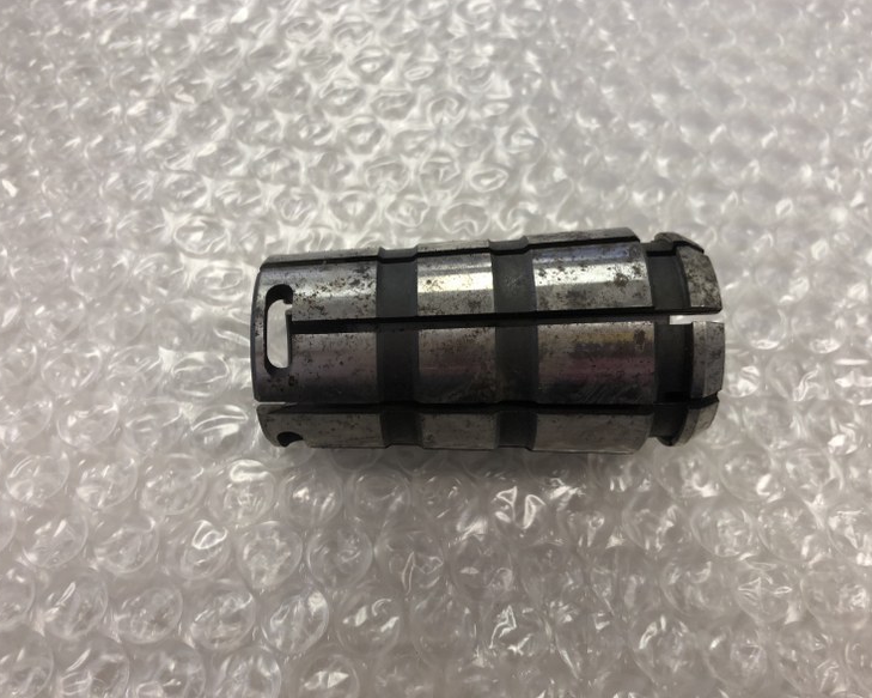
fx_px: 774
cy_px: 348
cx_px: 462
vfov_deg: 48.5
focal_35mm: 30
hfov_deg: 58.7
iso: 32
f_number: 1.8
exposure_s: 1/33
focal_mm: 3.99
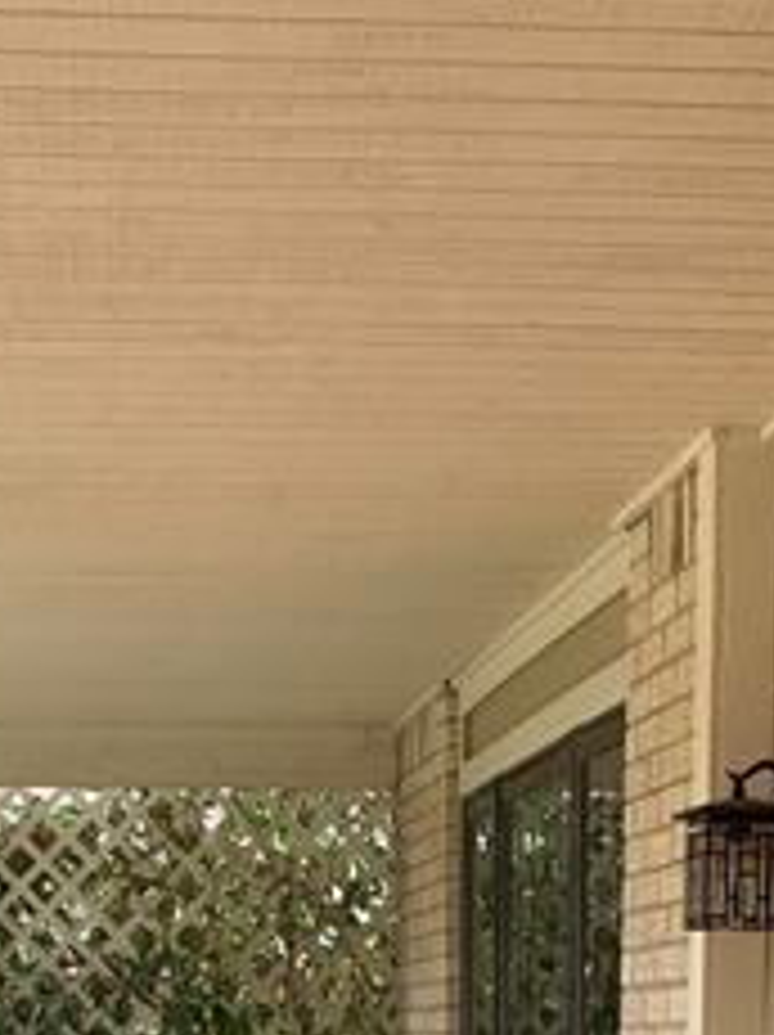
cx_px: 434
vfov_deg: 19.1
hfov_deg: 16.9
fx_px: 2599
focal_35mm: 87
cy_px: 1652
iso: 25
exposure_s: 1/251
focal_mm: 4.25
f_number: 1.8
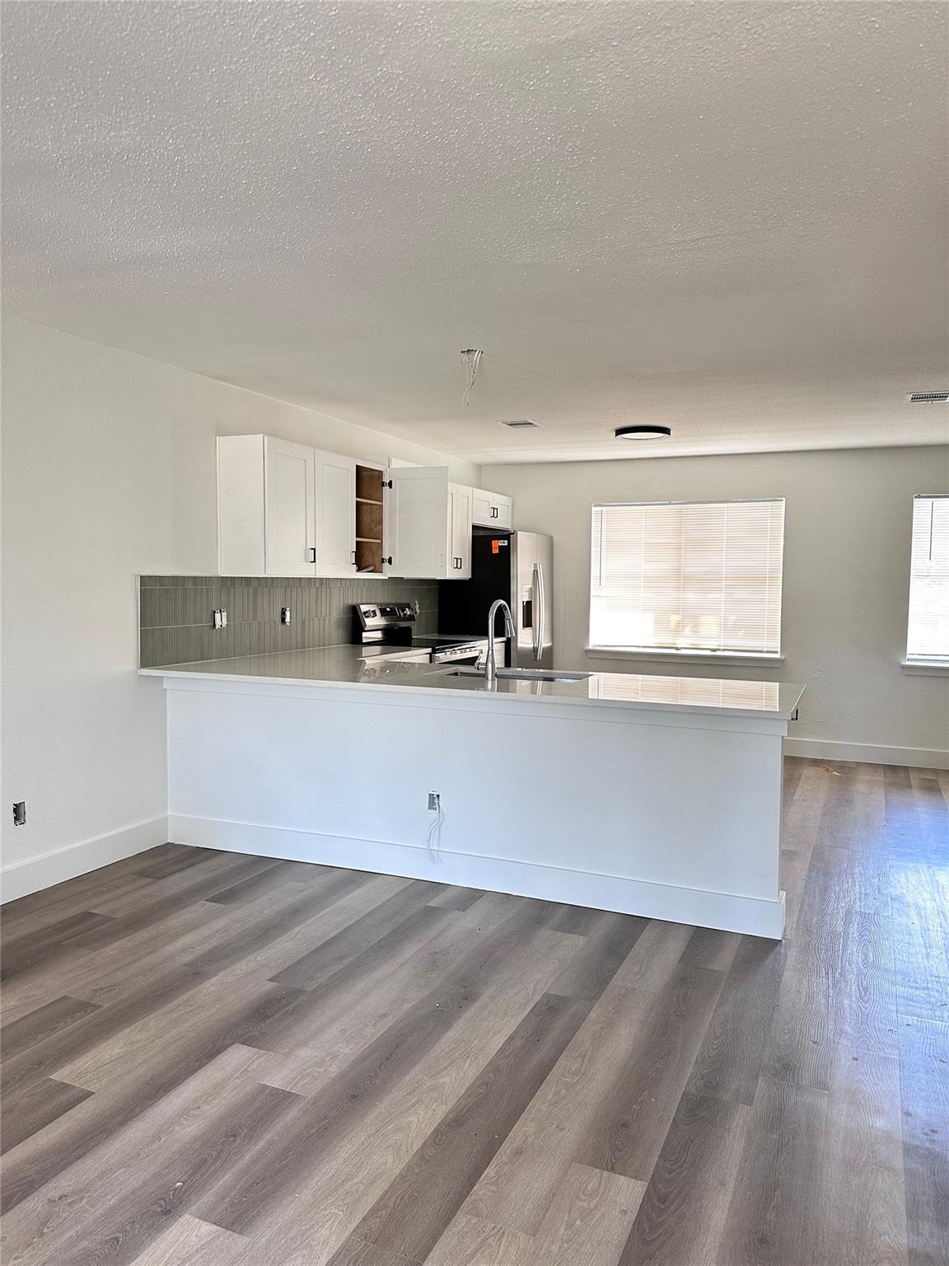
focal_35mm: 24
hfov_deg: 56.8
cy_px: 633
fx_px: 877
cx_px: 474
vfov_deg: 71.6
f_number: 1.78
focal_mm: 6.86
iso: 200
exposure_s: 1/60
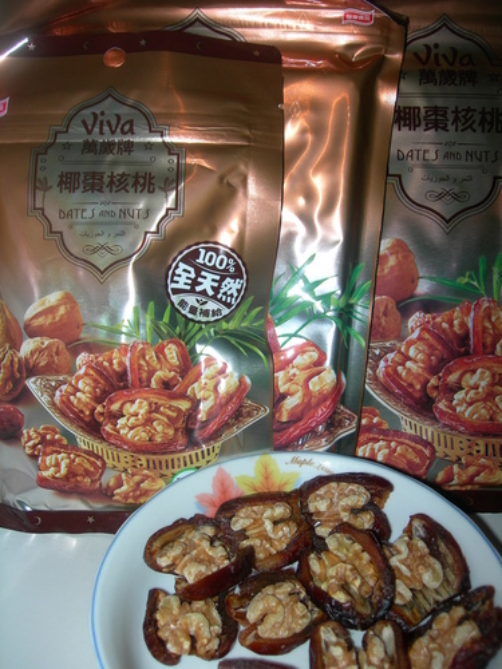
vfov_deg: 49.0
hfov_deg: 37.7
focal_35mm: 38
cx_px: 251
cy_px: 334
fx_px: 735
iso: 50
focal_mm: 7.8
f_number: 2.8
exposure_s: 1/60.1
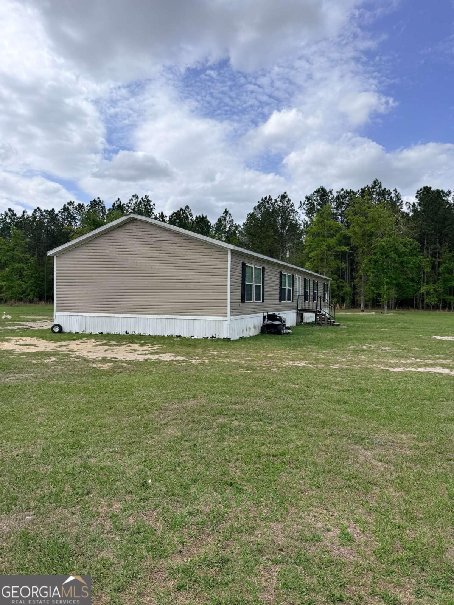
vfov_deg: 71.6
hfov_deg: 56.8
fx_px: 420
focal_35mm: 24
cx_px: 227
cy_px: 302
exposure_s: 1/8130
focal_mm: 6.76
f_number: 1.78
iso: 80
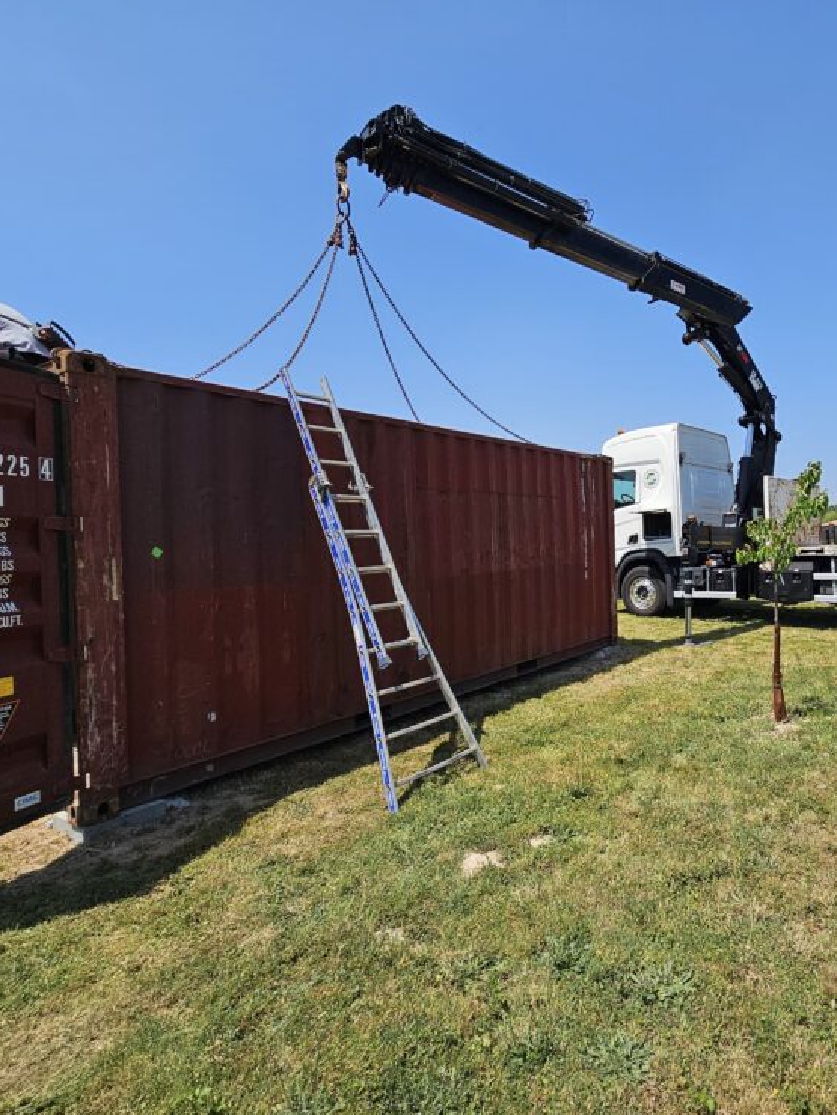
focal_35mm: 18
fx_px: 580
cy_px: 541
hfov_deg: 67.8
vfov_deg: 87.7
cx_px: 609
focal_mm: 2.2
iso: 50
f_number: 2.2
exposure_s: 1/2371
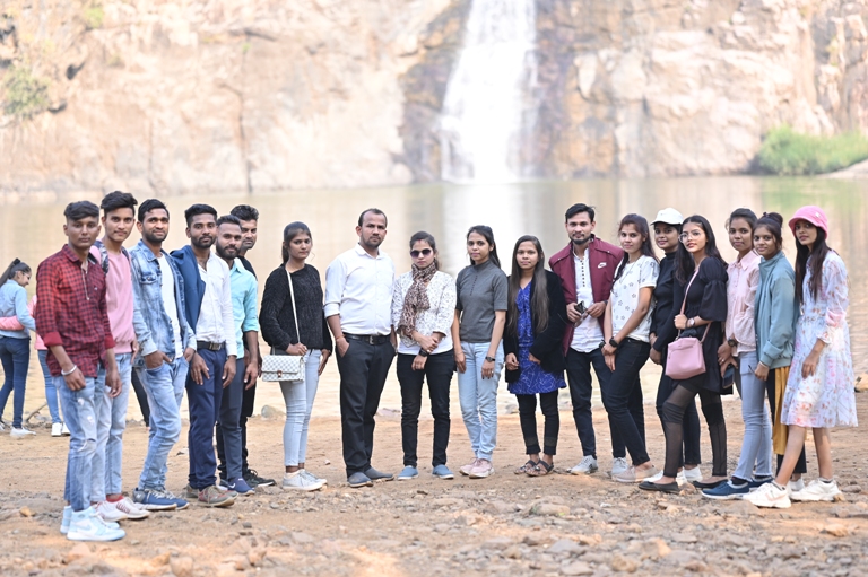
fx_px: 2048
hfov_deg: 23.9
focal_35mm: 85
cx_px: 434
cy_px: 288
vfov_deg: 16.1
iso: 200
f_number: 1.8
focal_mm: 85
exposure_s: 1/1250
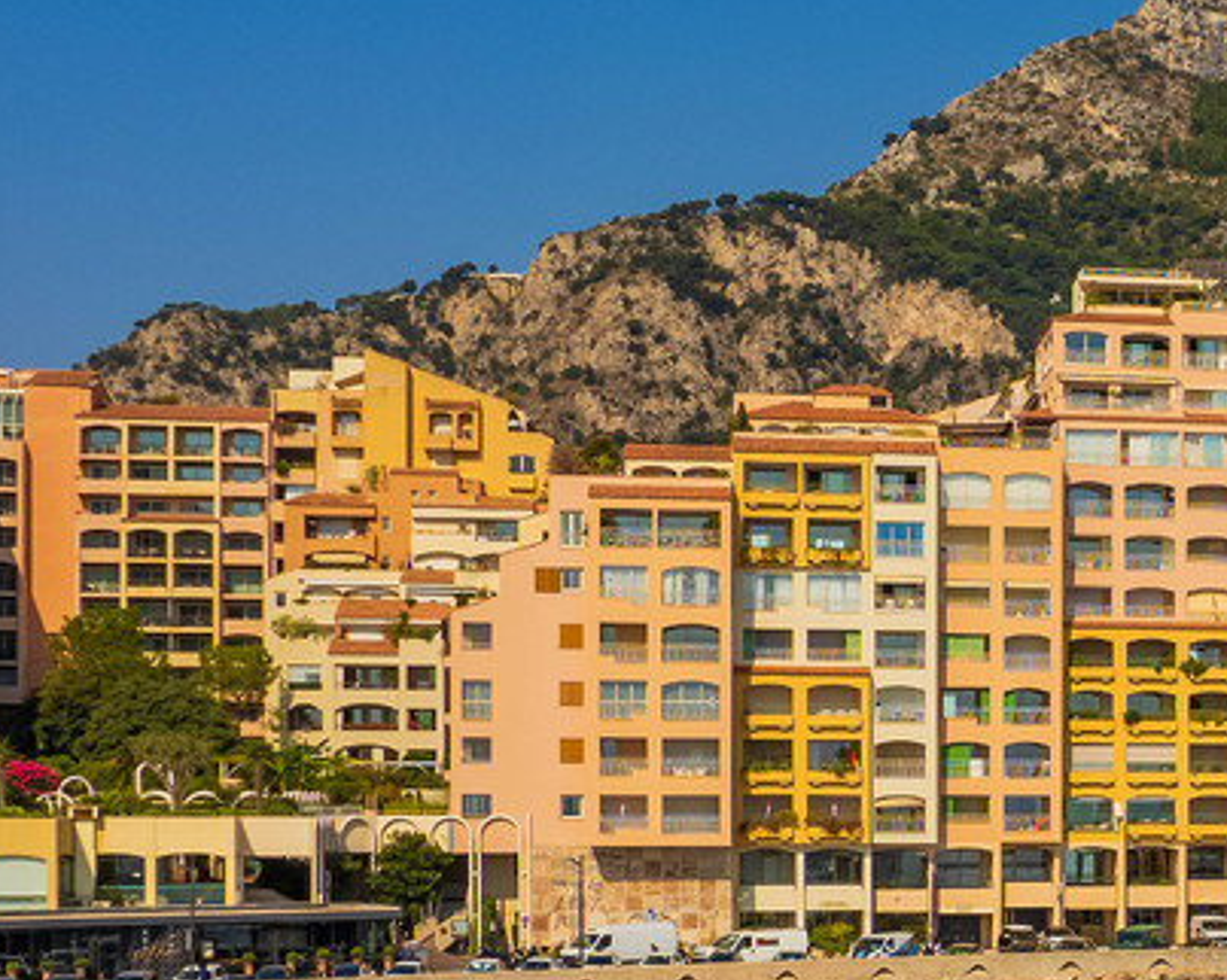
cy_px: 810
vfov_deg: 18.5
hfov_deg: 21.4
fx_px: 2976
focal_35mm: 82
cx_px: 1522
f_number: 2.8
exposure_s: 1/3200
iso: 100
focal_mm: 8.4
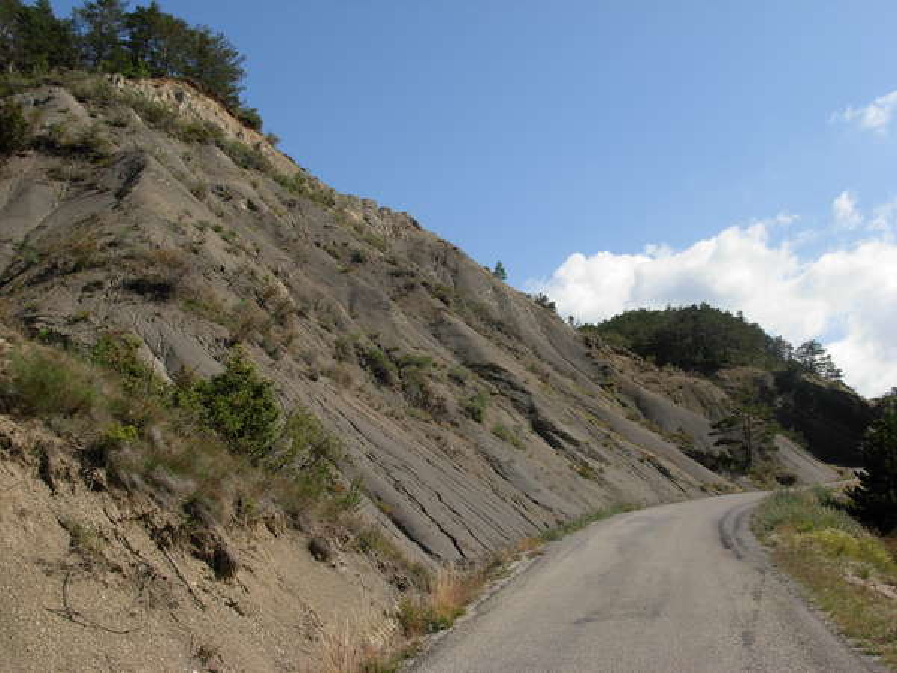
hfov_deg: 49.0
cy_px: 336
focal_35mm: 38
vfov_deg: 37.7
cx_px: 448
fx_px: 985
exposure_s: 1/558
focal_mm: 6.3
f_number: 4.9
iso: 79
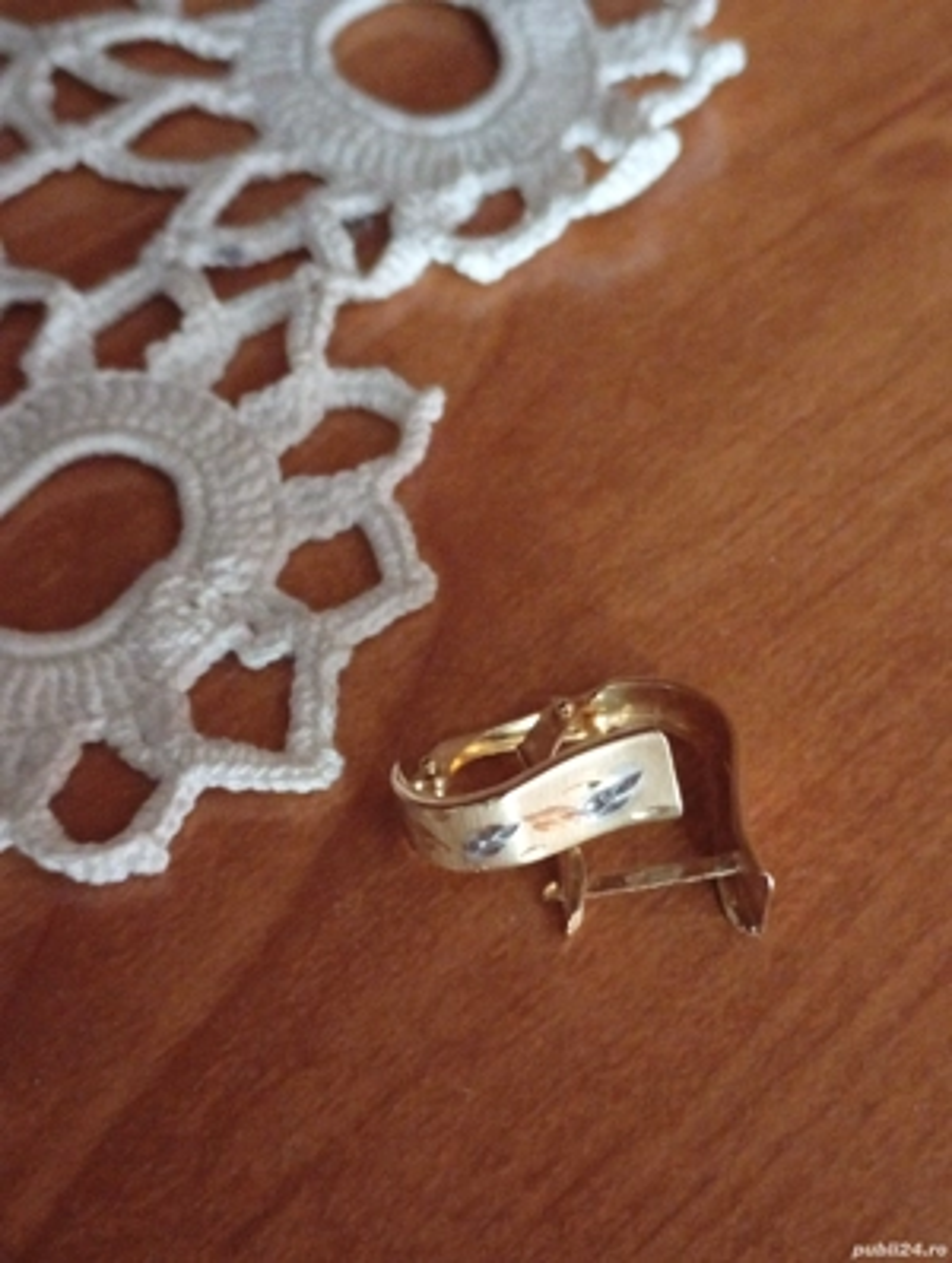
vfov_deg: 35.5
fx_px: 1974
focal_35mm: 54
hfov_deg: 27.1
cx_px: 476
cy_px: 632
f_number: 1.8
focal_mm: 3.84
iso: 2196
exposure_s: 1/16.7
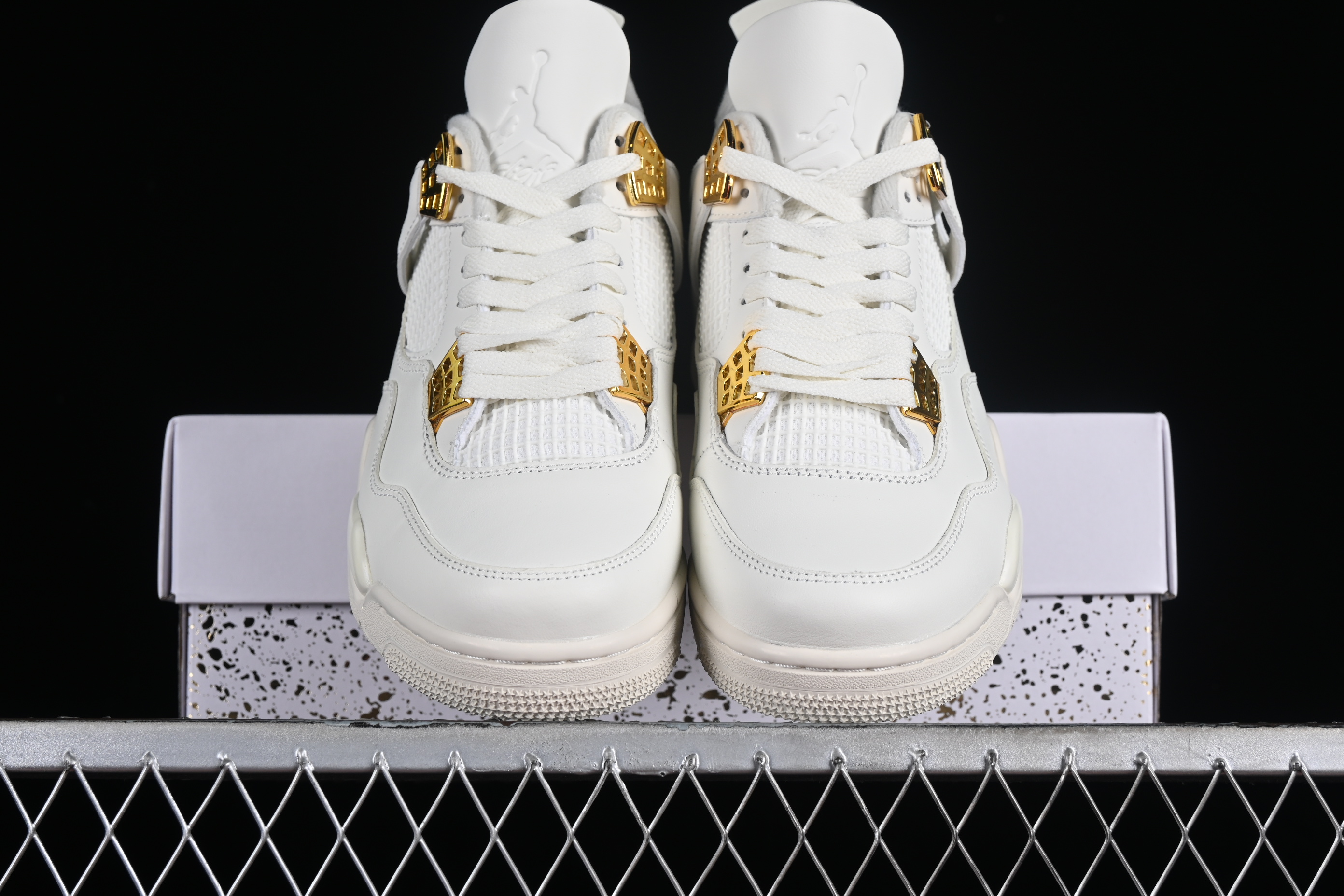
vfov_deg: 18.2
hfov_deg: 27.0
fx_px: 2800
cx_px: 672
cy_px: 448
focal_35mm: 75
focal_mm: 50
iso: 160
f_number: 8
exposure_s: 1/80
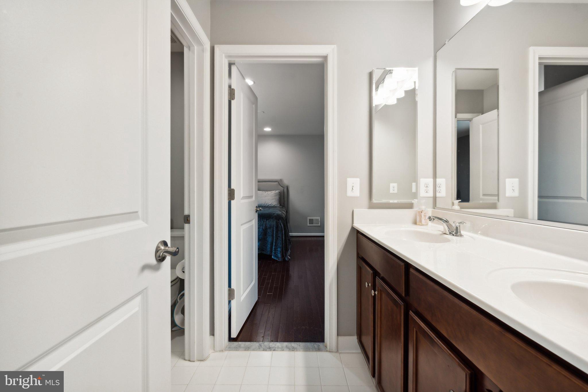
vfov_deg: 73.7
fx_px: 261
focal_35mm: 16
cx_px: 294
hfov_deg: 96.7
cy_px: 196
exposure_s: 1/10
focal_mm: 16
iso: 400
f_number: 8
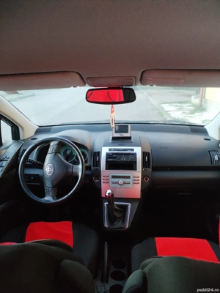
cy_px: 146
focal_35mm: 26
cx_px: 110
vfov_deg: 67.3
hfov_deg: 53.1
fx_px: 220
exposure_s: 1/20
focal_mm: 4.75
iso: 847
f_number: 1.8
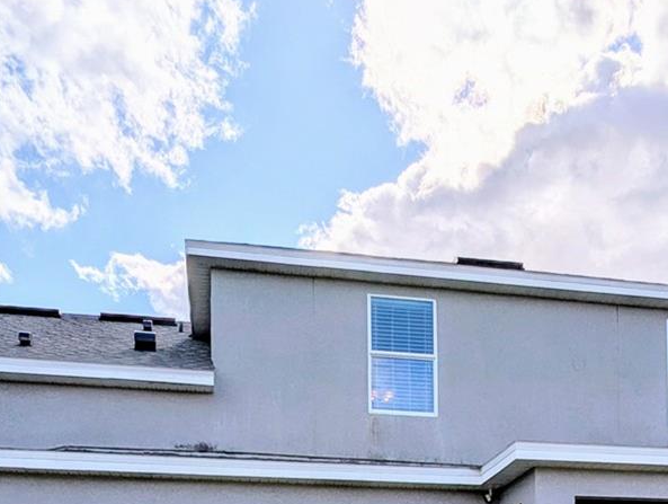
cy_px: 647
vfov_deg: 28.1
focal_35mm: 43
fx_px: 831
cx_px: 421
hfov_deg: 43.4
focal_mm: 2.35
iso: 41
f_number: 2.2
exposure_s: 1/5155
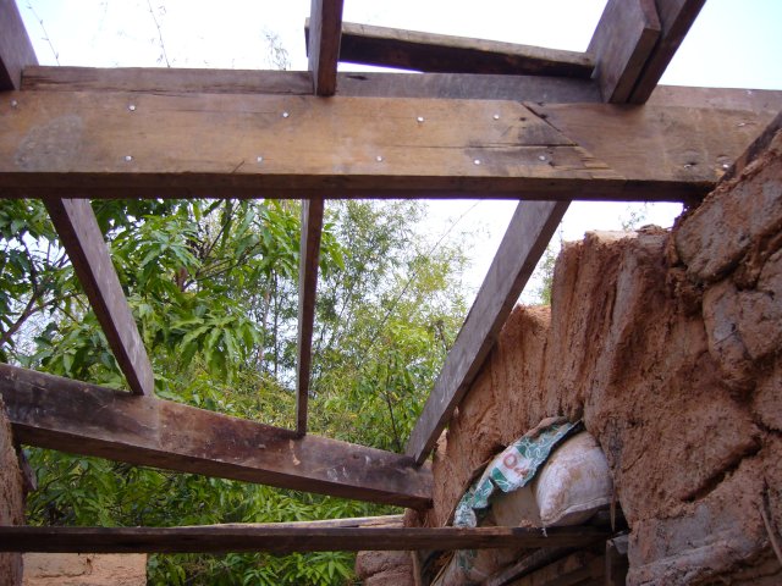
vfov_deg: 40.7
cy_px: 293
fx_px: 791
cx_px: 391
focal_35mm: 35
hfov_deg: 52.6
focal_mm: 5.8
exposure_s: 1/100
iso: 100
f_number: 2.8
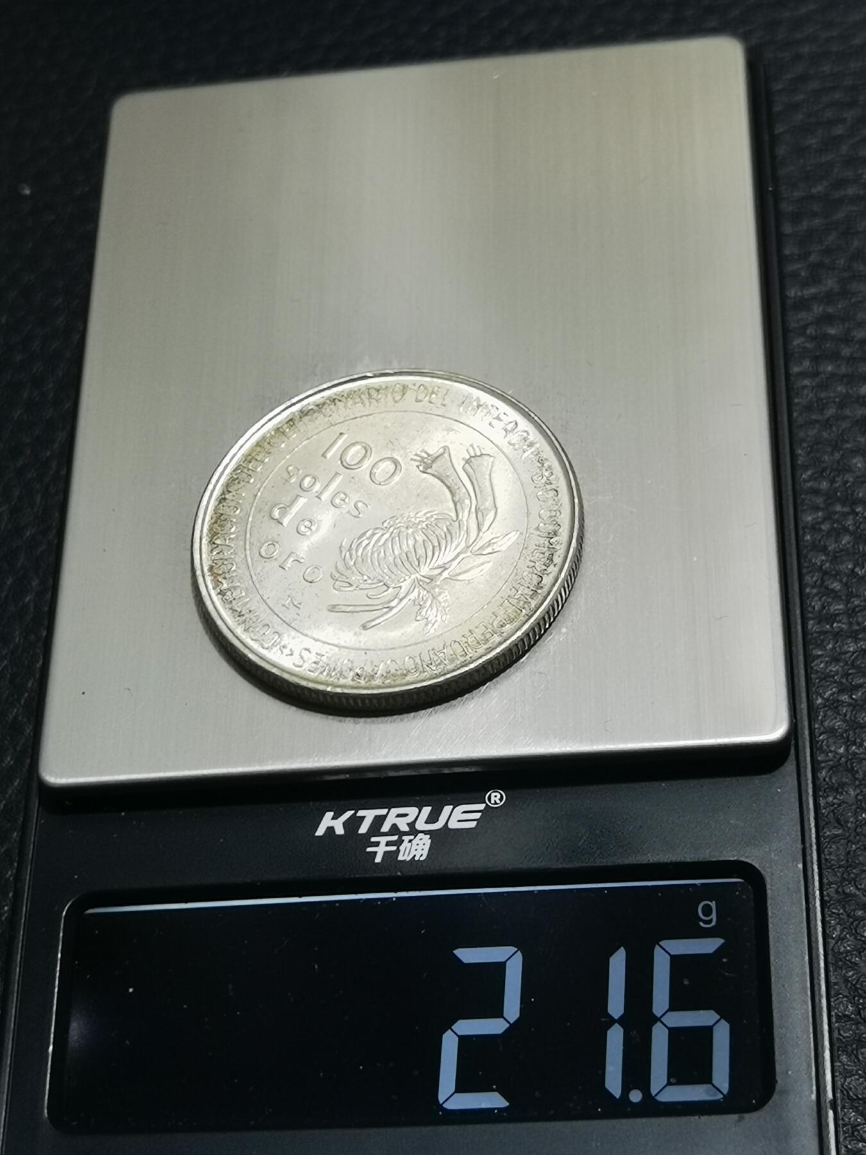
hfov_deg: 21.0
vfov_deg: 27.8
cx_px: 433
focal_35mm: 70
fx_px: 2335
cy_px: 578
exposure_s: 1/100
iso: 100
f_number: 1.9
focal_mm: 6.67
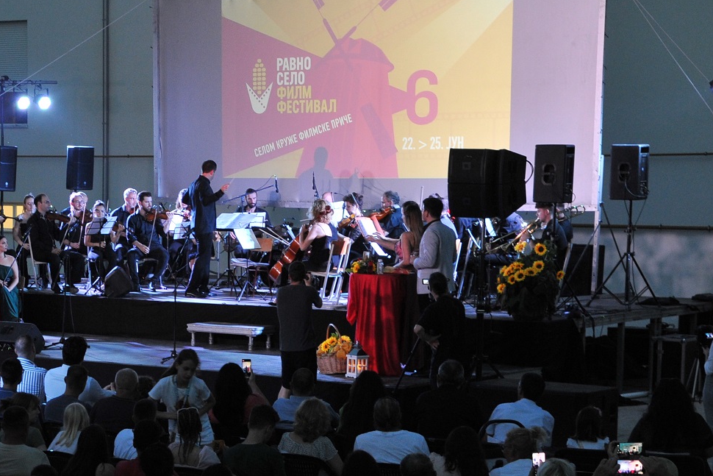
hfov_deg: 19.4
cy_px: 368
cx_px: 61
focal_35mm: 103
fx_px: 2040
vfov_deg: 13.2
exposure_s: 1/60
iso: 2200
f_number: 5.6
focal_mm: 50
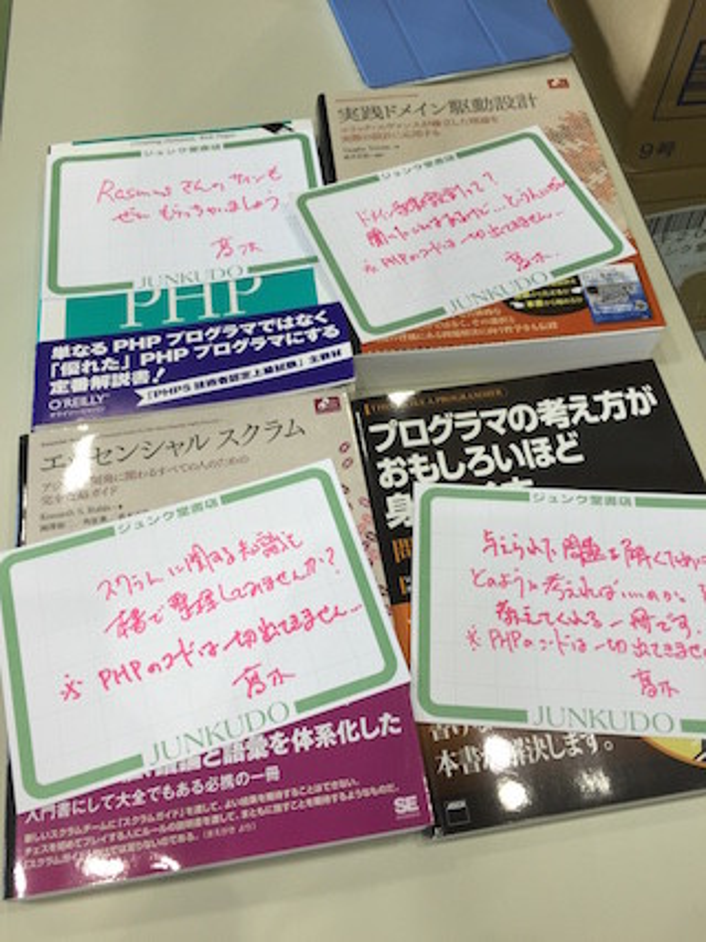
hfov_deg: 48.2
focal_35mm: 29
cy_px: 471
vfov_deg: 61.7
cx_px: 353
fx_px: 789
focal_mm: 4.15
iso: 40
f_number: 2.2
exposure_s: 1/50
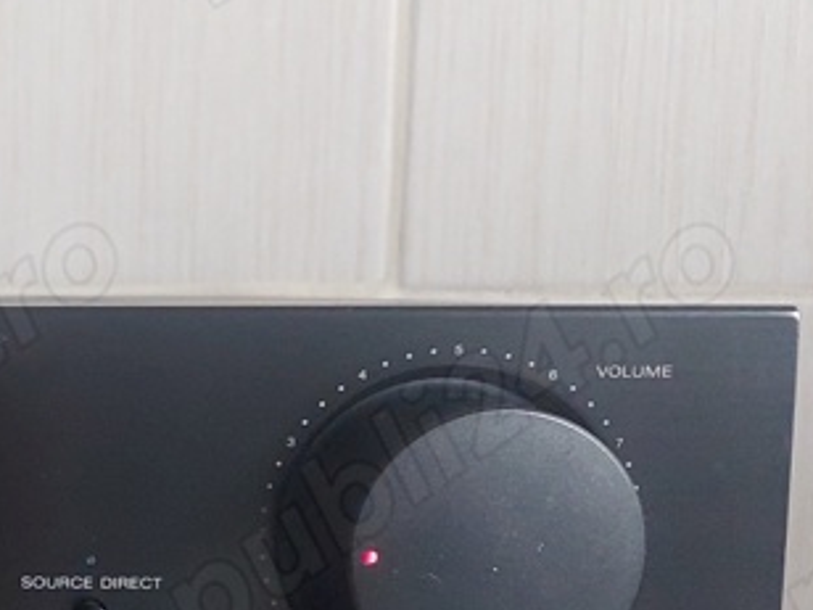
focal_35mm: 78
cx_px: -478
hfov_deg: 20.6
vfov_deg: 18.7
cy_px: 481
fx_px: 1832
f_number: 1.8
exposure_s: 1/100
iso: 250
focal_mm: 5.23
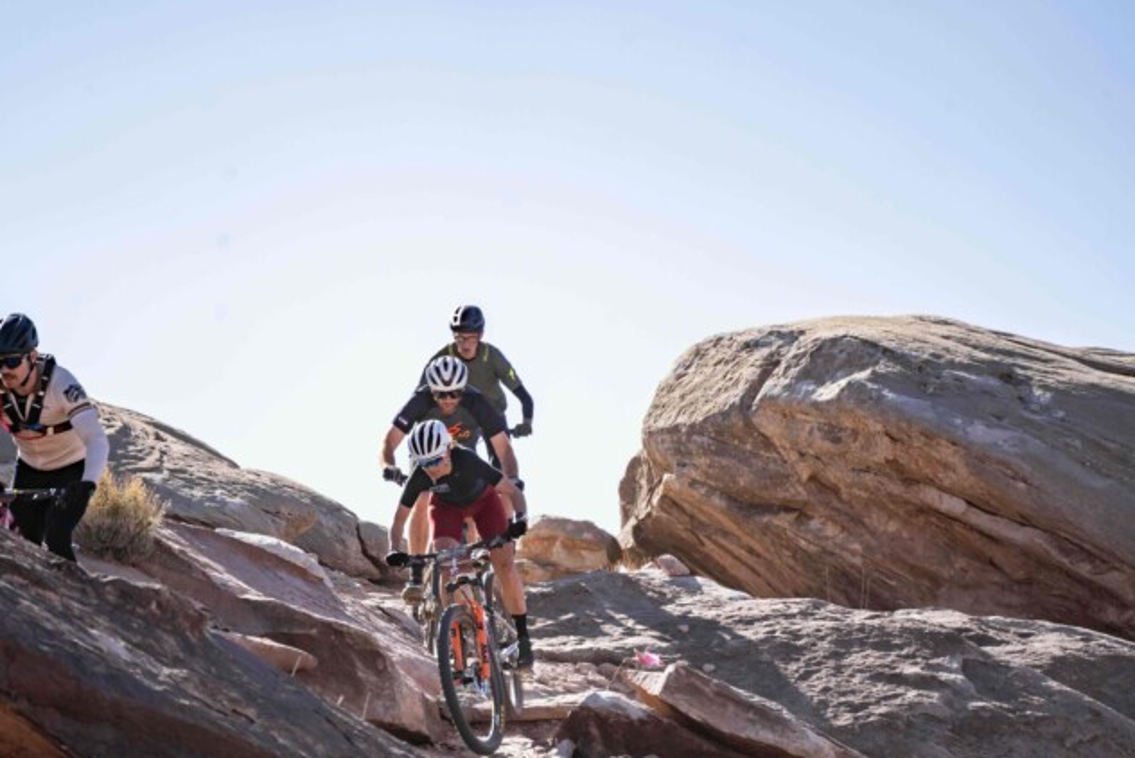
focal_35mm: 334
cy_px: 381
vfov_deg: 4.1
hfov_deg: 6.2
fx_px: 10535
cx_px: 488
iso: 250
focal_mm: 275
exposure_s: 1/2000
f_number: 6.3
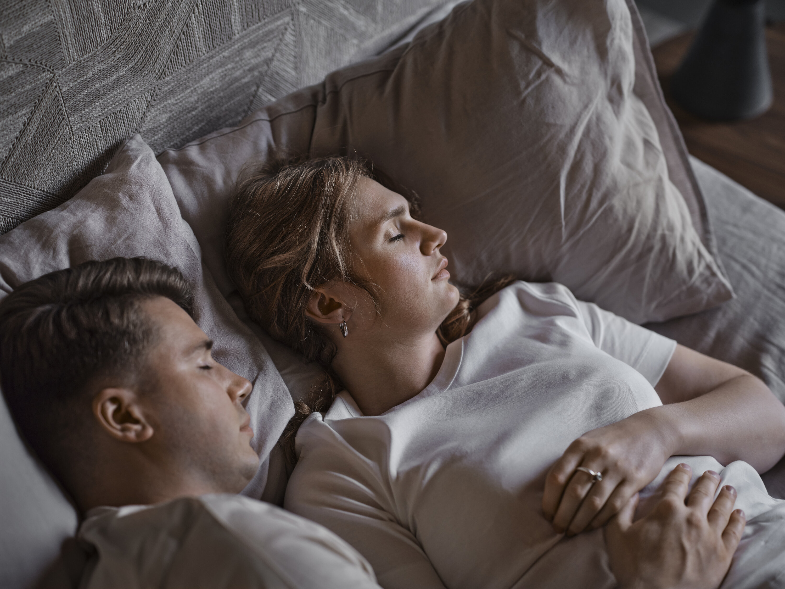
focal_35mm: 63
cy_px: 294
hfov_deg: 30.7
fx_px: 1429
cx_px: 392
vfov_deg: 23.3
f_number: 2.5
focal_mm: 80
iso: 1600
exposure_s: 1/100
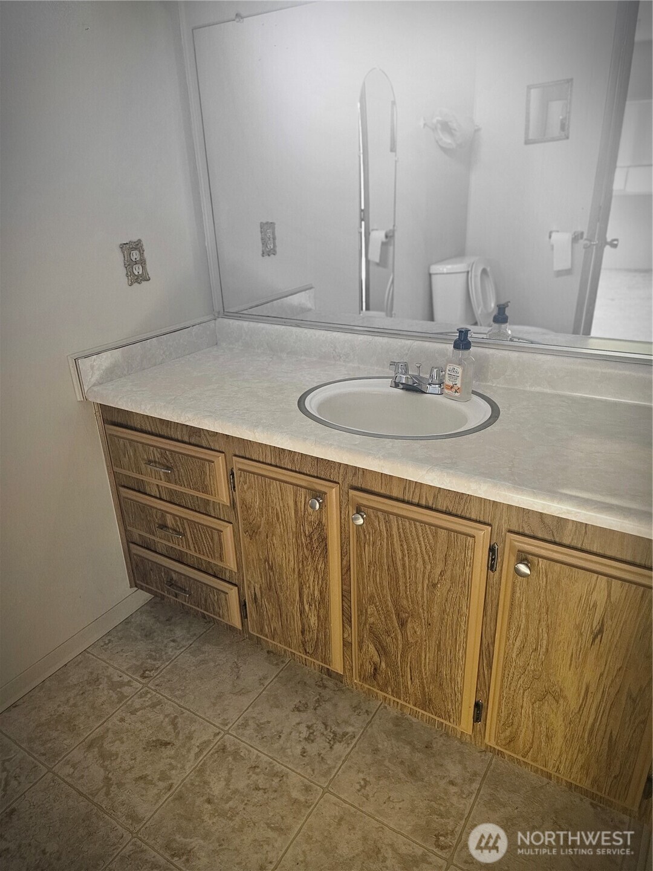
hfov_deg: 58.9
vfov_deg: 73.9
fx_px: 578
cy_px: 436
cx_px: 326
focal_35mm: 23
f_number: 1.7
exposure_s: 1/120
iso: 800
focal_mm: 6.3
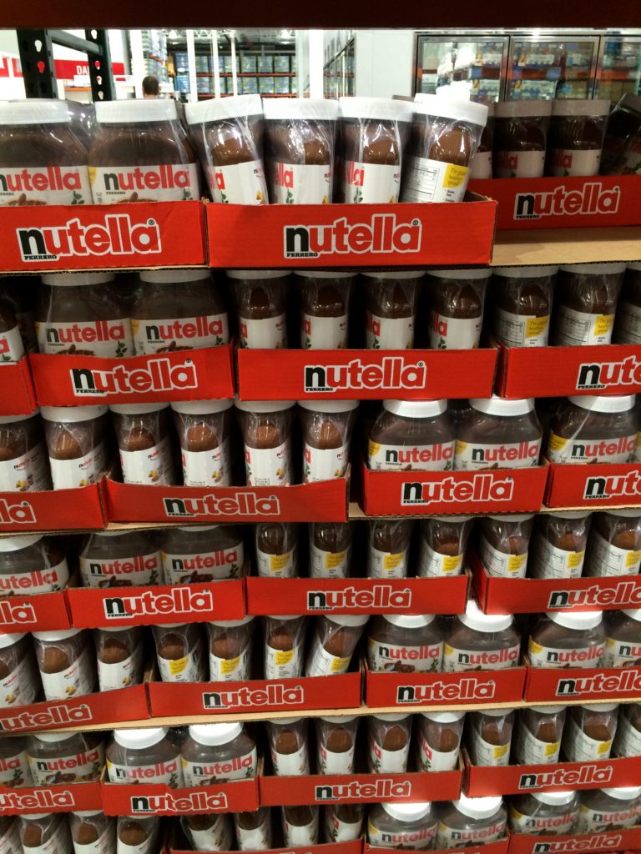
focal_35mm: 29
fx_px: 716
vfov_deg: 61.7
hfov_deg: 48.2
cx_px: 320
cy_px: 427
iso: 160
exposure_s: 1/33
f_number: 2.2
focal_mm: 4.15
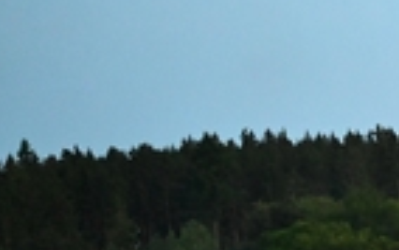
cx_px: 753
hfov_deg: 12.5
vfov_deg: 8.5
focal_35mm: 151
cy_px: 376
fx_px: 1643
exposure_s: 1/800
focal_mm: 35
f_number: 2
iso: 5600
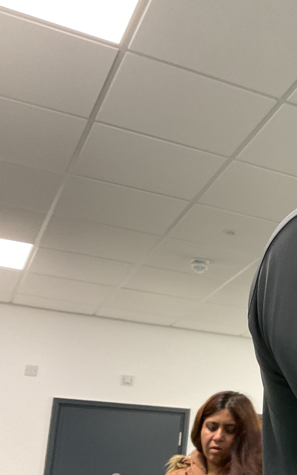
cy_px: 329
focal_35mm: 59
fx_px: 764
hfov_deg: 19.3
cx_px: 439
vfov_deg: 34.1
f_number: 1.8
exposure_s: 1/60
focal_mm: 3
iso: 100
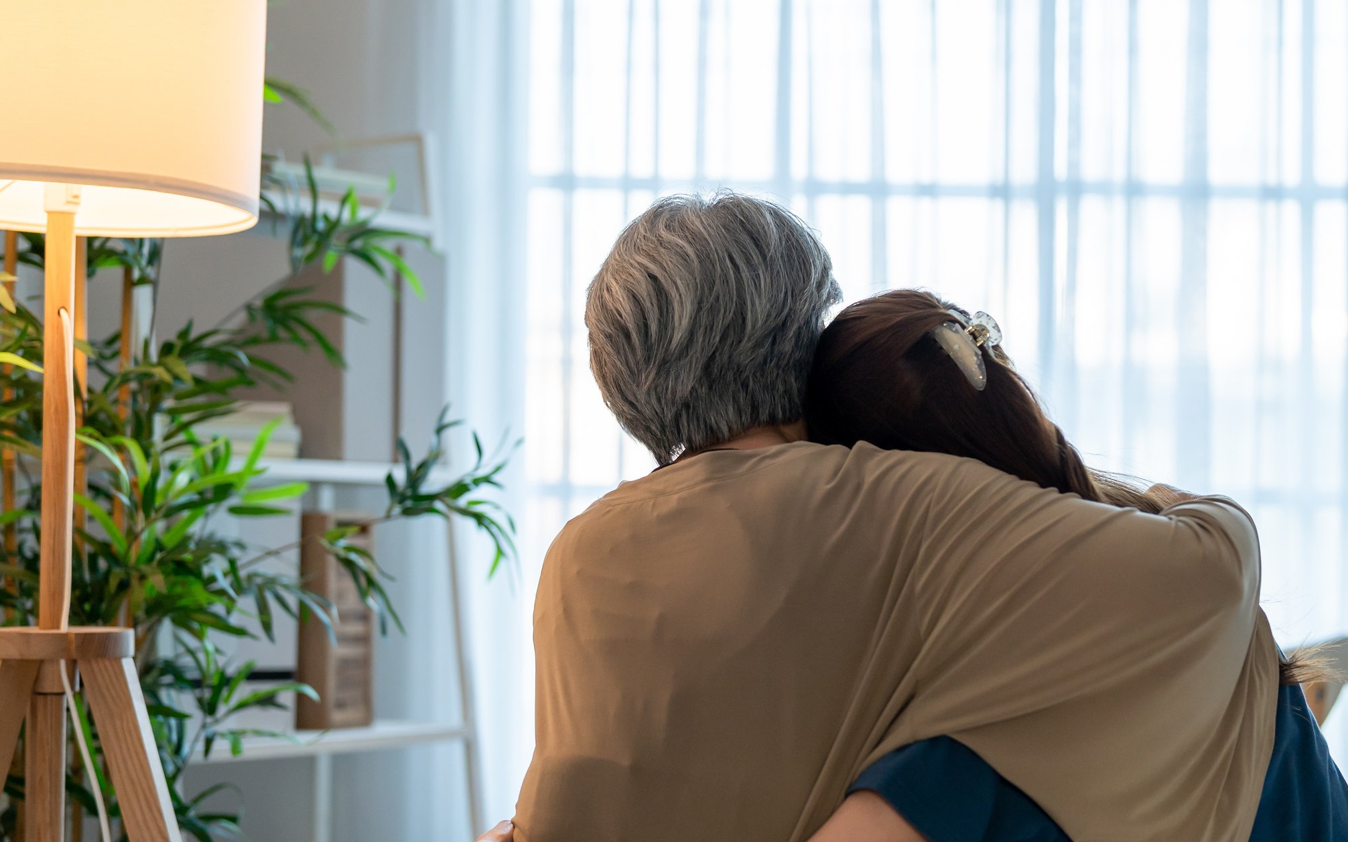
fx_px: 2792
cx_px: 895
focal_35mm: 76
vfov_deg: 17.2
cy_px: 464
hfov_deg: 27.0
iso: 320
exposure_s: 1/250
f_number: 1.8
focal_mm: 50
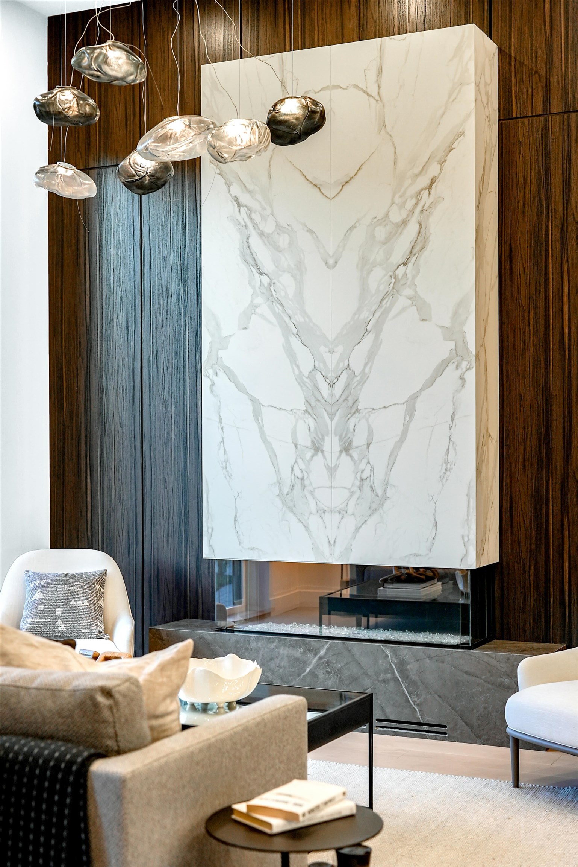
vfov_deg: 39.6
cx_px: 289
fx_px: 1203
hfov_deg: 27.0
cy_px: 434
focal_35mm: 50
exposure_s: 1/30
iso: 200
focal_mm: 50
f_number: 3.2
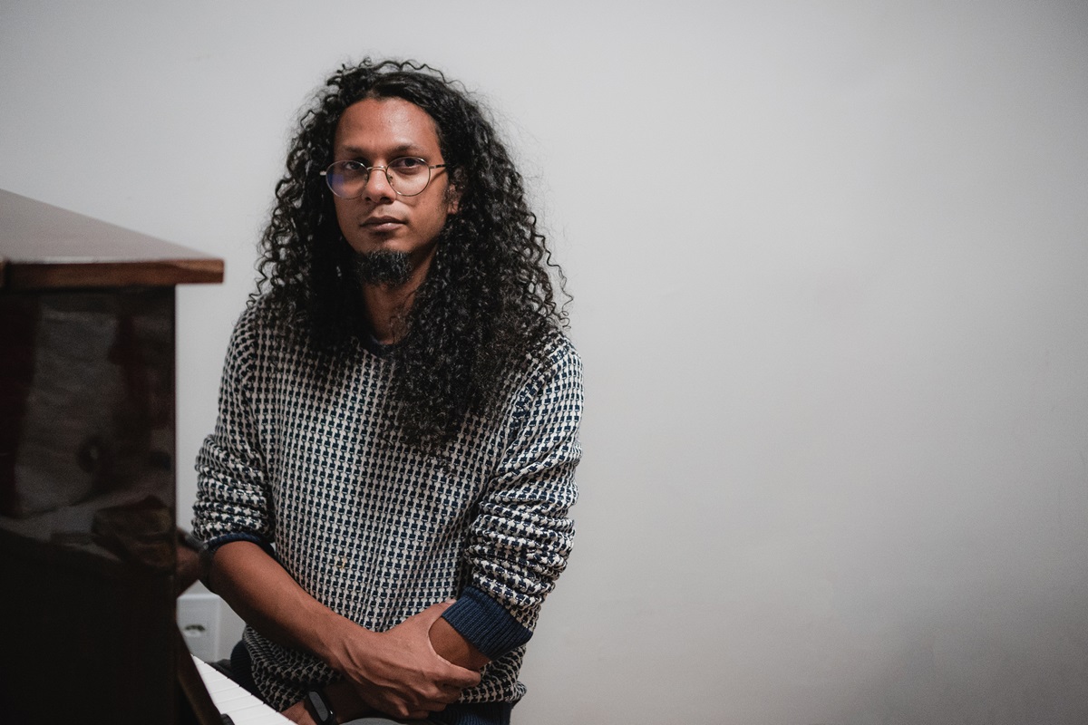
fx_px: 1571
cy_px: 362
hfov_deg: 38.2
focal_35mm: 52
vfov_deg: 26.0
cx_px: 544
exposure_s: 1/320
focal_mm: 35
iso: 1600
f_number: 2.2
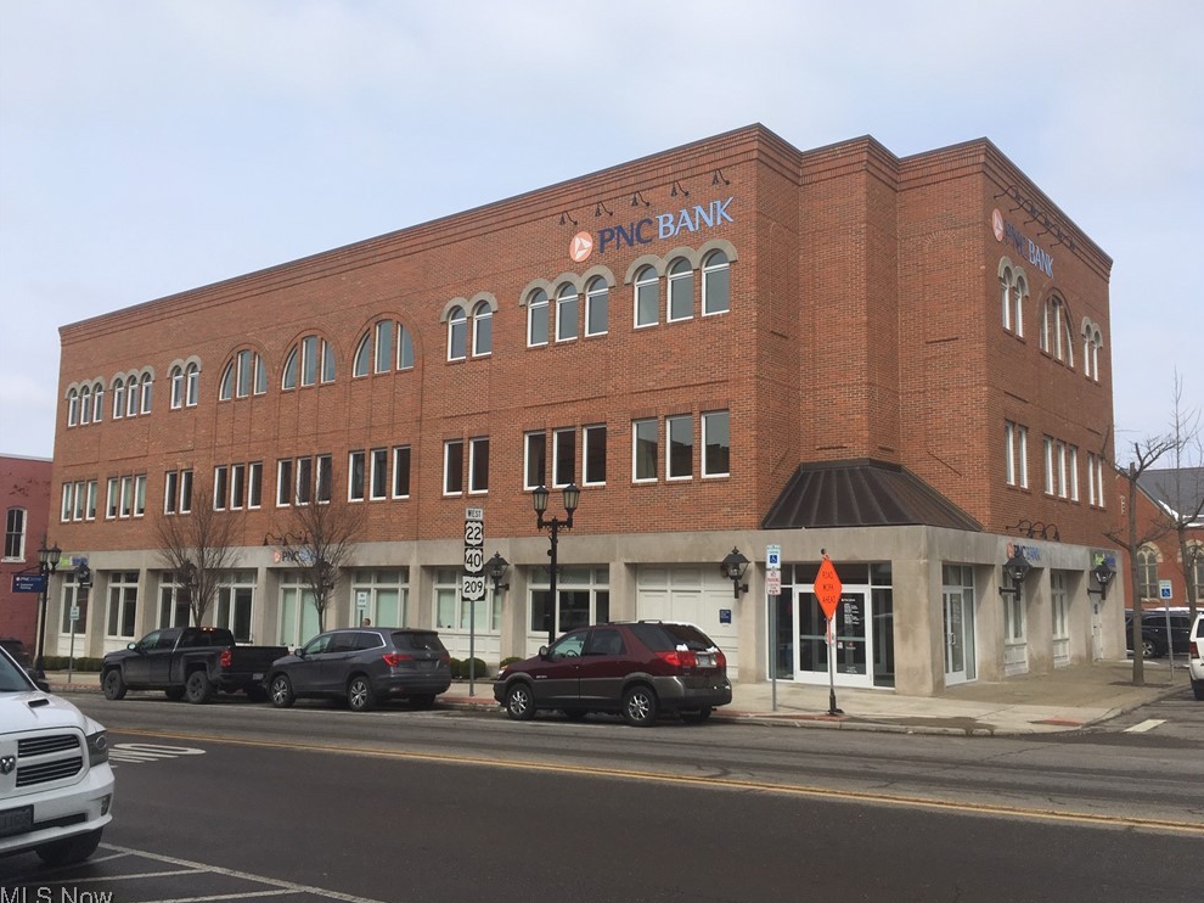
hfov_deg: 60.0
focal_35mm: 30
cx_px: 615
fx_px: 1043
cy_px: 458
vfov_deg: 46.8
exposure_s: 1/2262
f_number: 2.2
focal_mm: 4.15
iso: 25
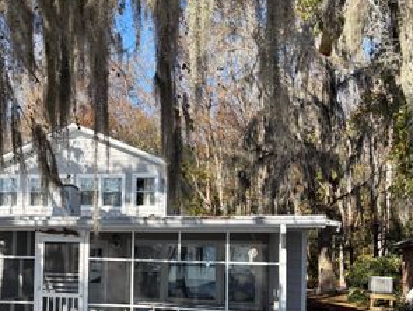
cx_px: 125
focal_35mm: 44
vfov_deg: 32.1
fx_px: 526
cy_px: 247
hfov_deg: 42.1
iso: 50
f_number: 1.6
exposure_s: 1/1451
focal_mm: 5.96
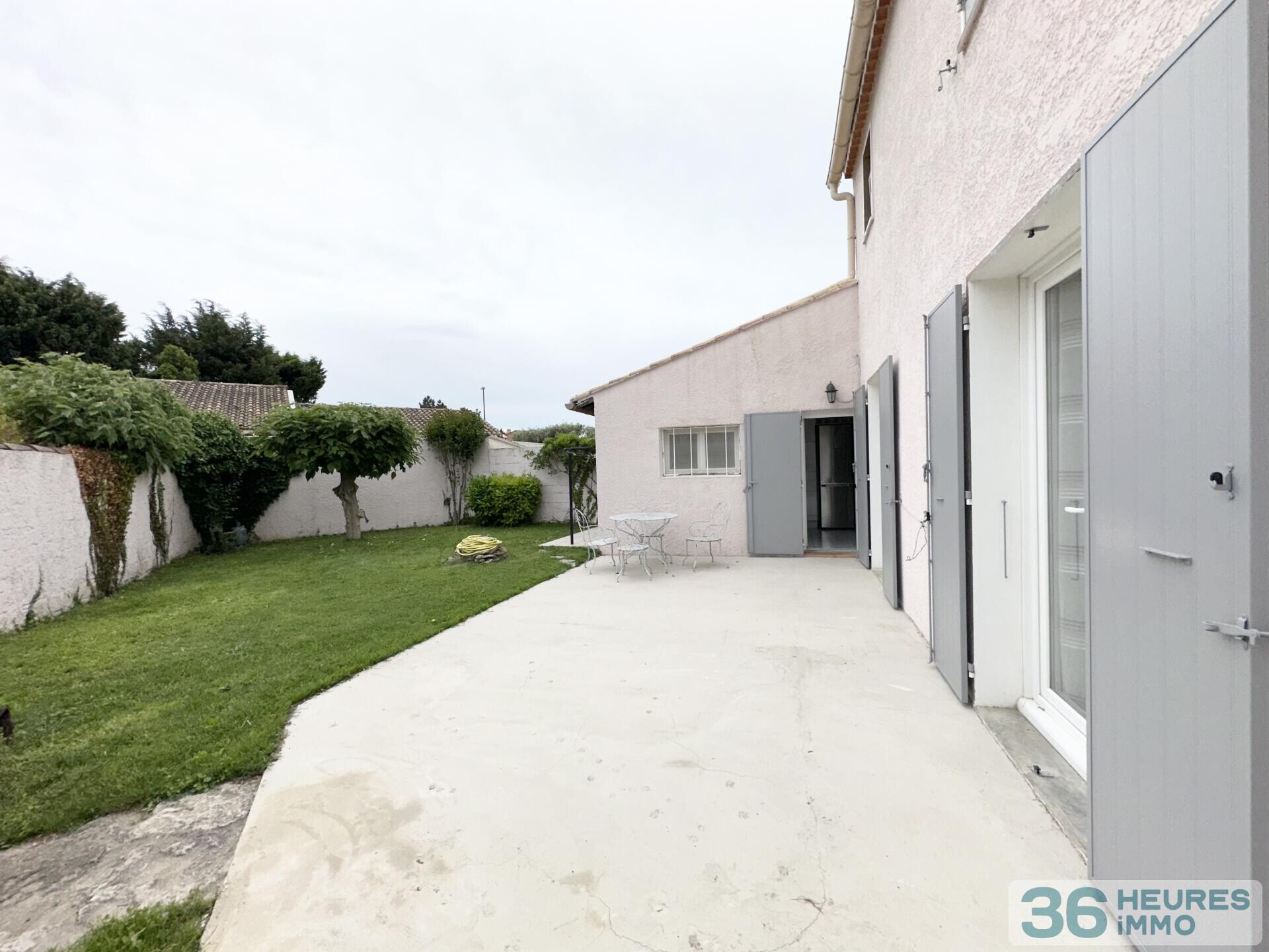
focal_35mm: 14
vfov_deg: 85.7
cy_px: 476
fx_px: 513
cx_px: 634
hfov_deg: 102.1
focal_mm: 2.22
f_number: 2.2
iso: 40
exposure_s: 1/3401
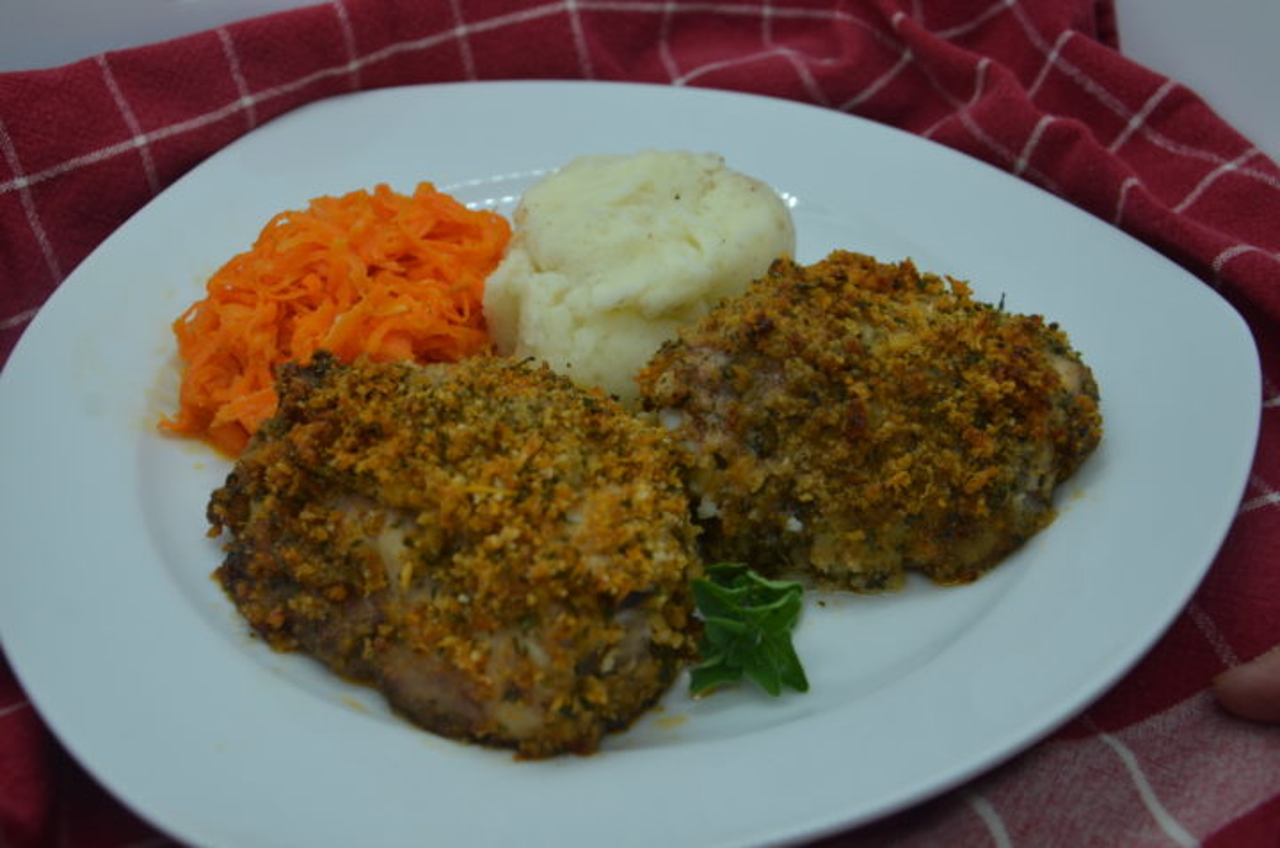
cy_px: 424
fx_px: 1703
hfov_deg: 41.2
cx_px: 640
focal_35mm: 48
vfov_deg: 28.0
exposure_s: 1/125
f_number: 5.6
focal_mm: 32
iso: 320
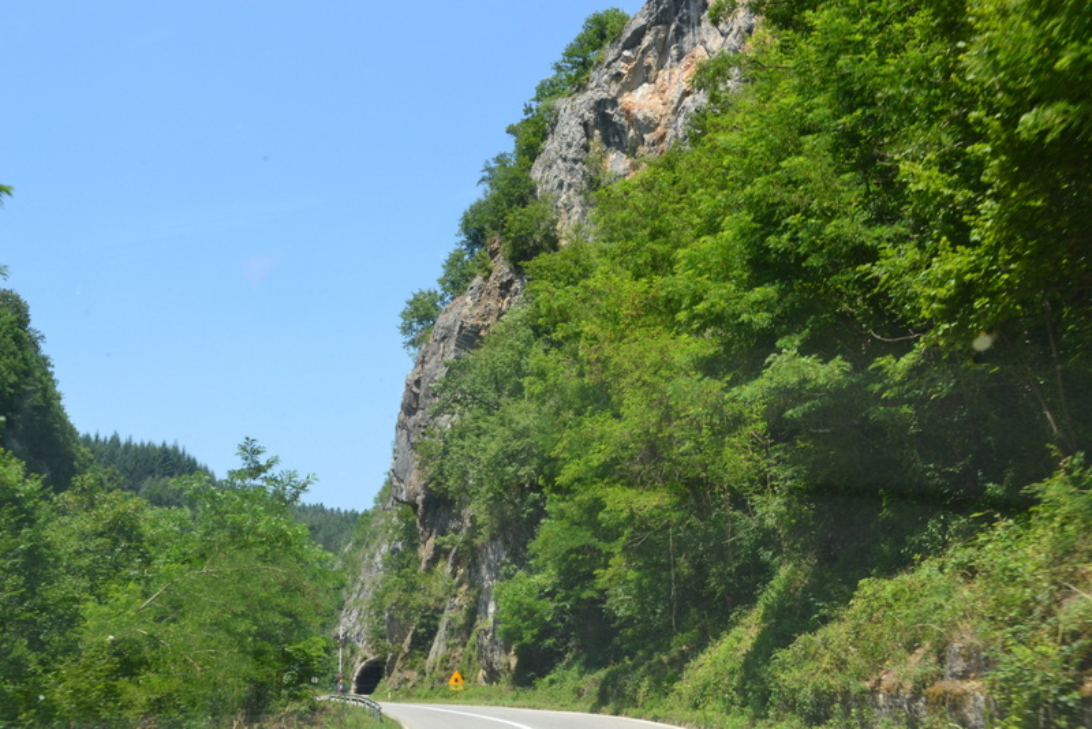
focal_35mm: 39
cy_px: 364
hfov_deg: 49.5
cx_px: 546
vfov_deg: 34.2
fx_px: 1183
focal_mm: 26
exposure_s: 1/200
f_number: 10
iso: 400
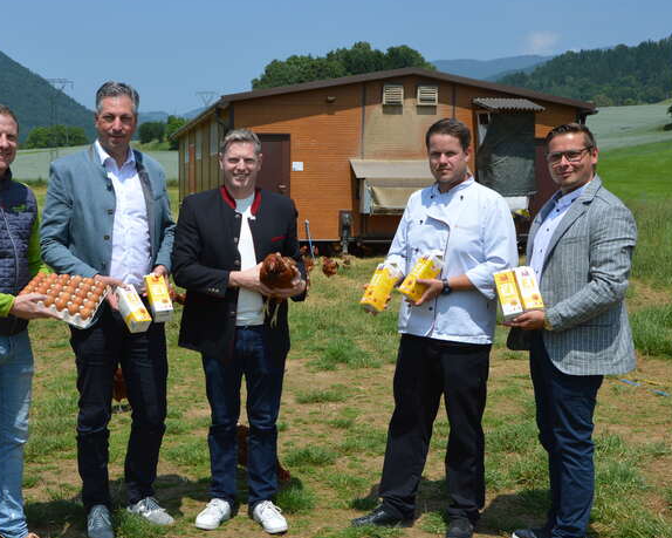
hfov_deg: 36.5
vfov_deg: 29.6
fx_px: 1014
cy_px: 305
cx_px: 253
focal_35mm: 51
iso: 100
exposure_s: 1/320
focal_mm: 26
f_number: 9
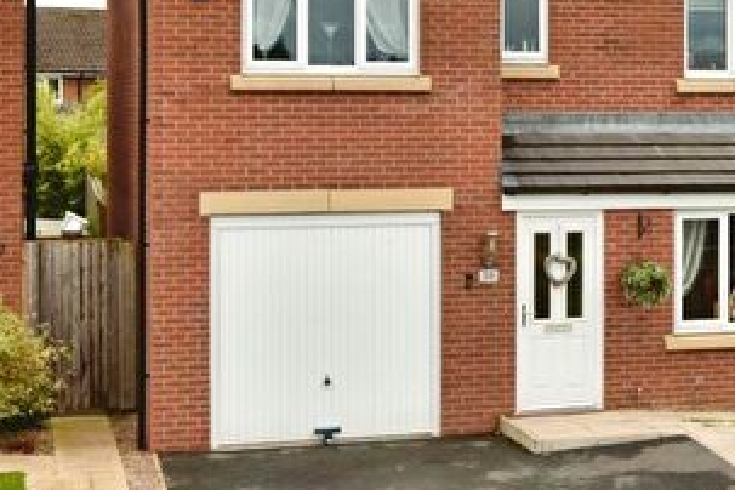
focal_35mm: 67
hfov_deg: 29.8
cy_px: 122
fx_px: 1368
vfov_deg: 20.2
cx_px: 517
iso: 400
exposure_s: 1/320
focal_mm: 29
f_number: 6.3
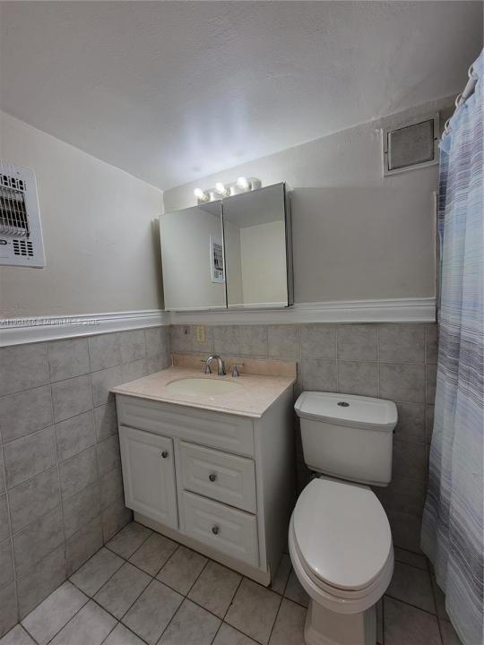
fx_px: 242
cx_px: 242
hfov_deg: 89.9
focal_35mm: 13
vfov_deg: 106.2
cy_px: 322
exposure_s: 1/120
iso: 64
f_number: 2.2
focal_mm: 2.2
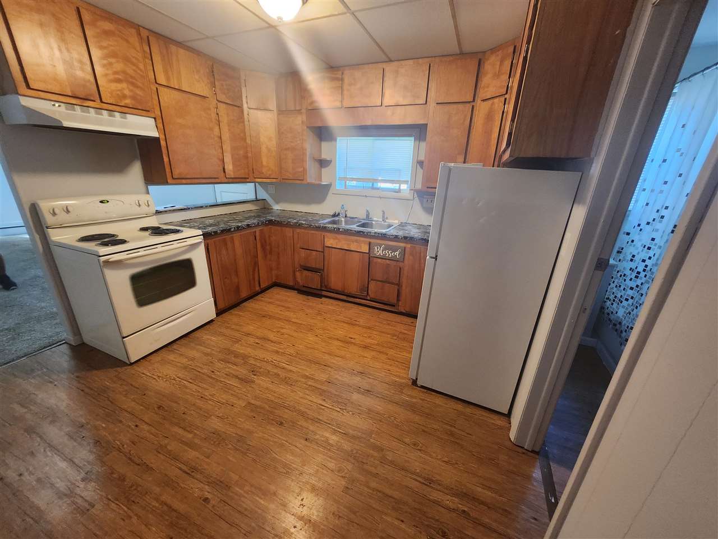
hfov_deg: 106.2
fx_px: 270
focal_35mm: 13
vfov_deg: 89.9
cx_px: 359
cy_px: 270
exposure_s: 1/30
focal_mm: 1.74
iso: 320
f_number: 2.2
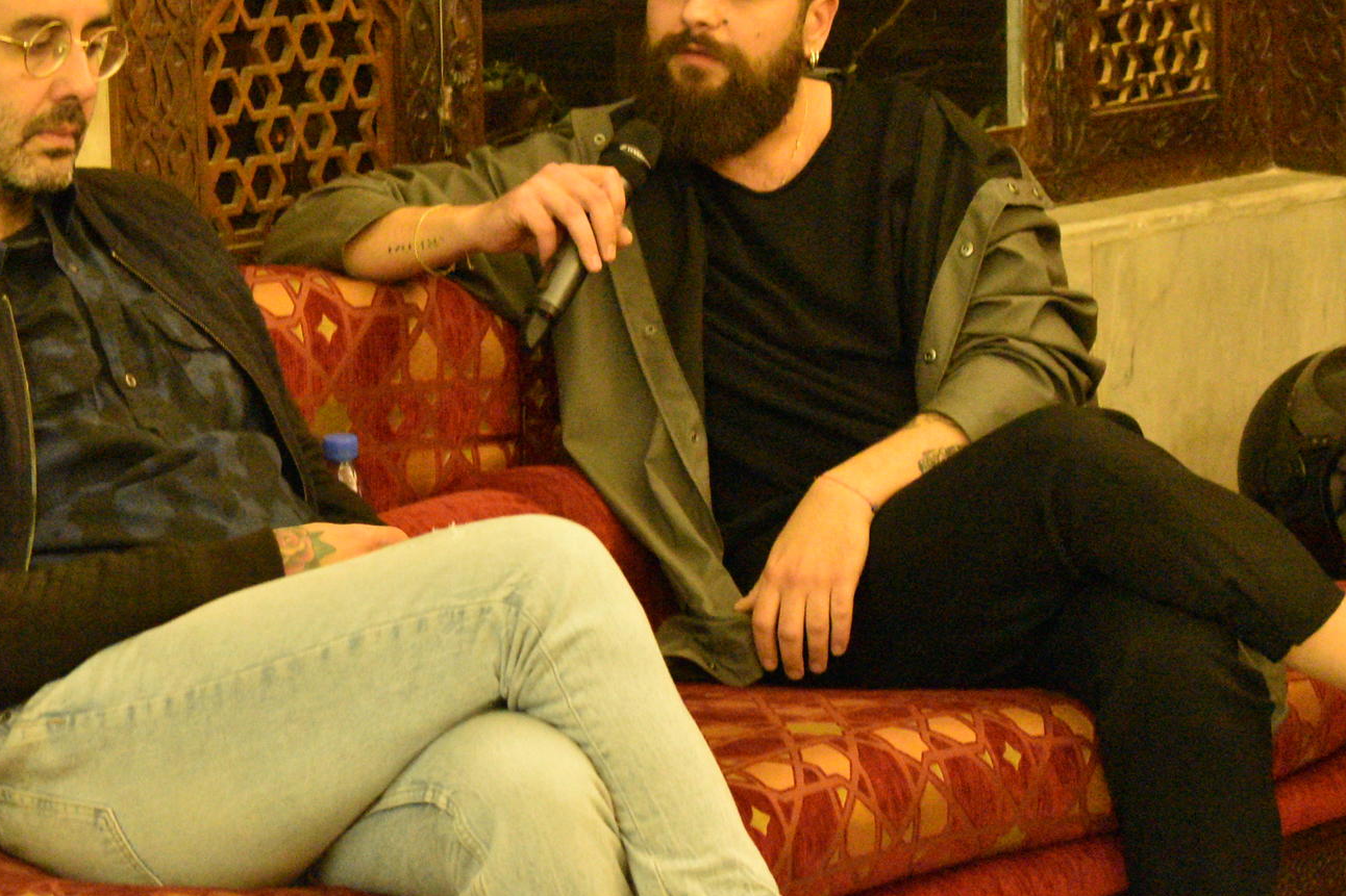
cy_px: 329
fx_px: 4776
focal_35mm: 128
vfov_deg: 10.7
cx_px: 363
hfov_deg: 16.0
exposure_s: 1/25
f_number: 5.6
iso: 12800
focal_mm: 55
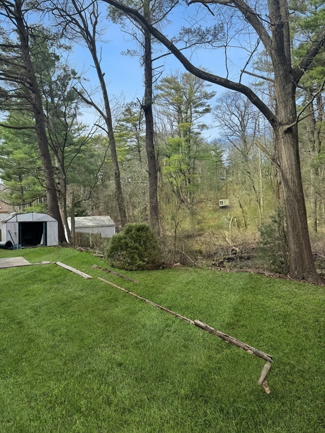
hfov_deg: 56.8
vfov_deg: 71.6
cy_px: 216
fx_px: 300
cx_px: 162
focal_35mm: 24
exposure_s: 1/1524
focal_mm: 6.76
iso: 80
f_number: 1.78
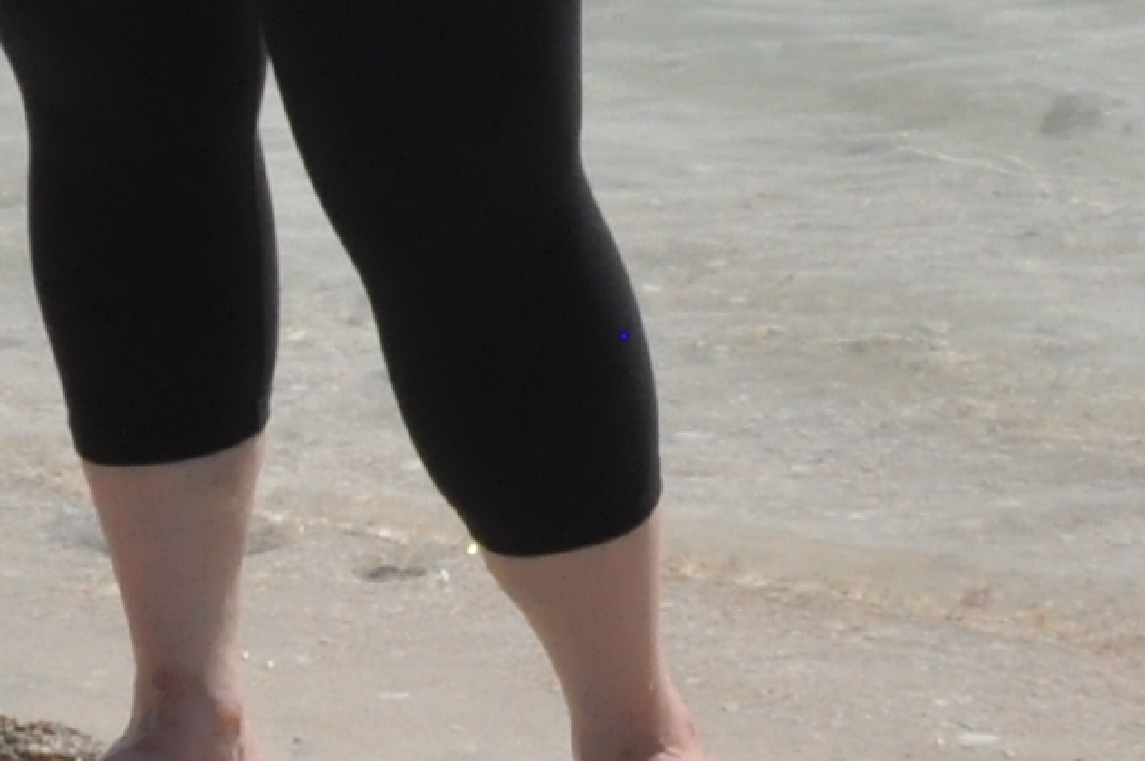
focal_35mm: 254
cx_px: 736
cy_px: -1056
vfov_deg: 5.2
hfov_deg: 8.1
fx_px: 8083
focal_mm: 25
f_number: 14
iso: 800
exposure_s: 1/800
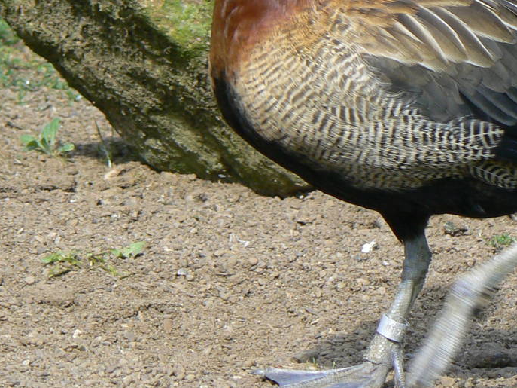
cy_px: 18
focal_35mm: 510
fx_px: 7616
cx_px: 315
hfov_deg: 3.9
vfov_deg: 2.9
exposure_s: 1/125
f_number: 5.6
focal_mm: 36.5
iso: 80
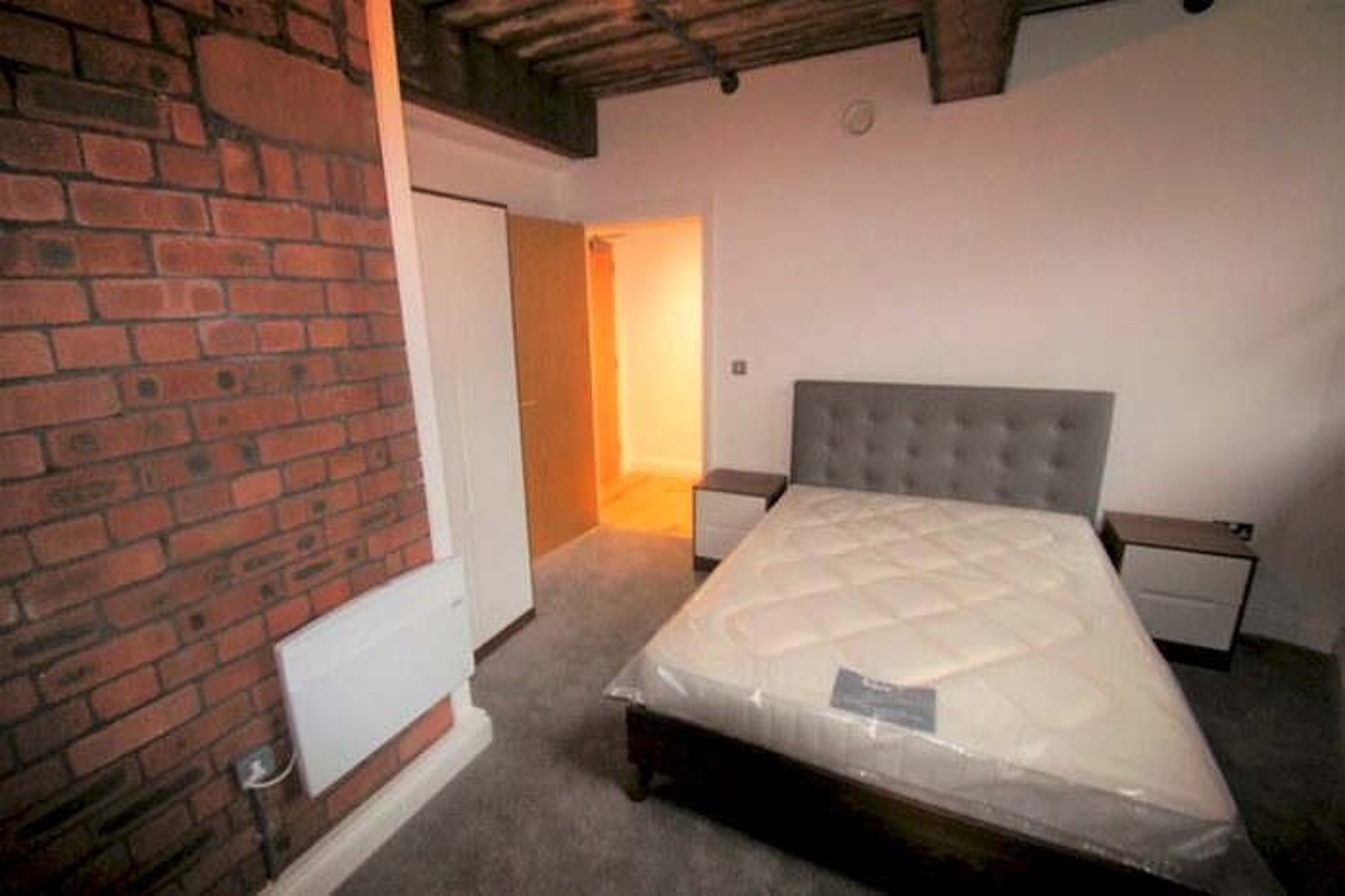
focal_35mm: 15
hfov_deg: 100.4
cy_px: 448
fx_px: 560
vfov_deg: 77.3
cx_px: 672
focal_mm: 10
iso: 400
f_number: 5
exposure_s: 1/60
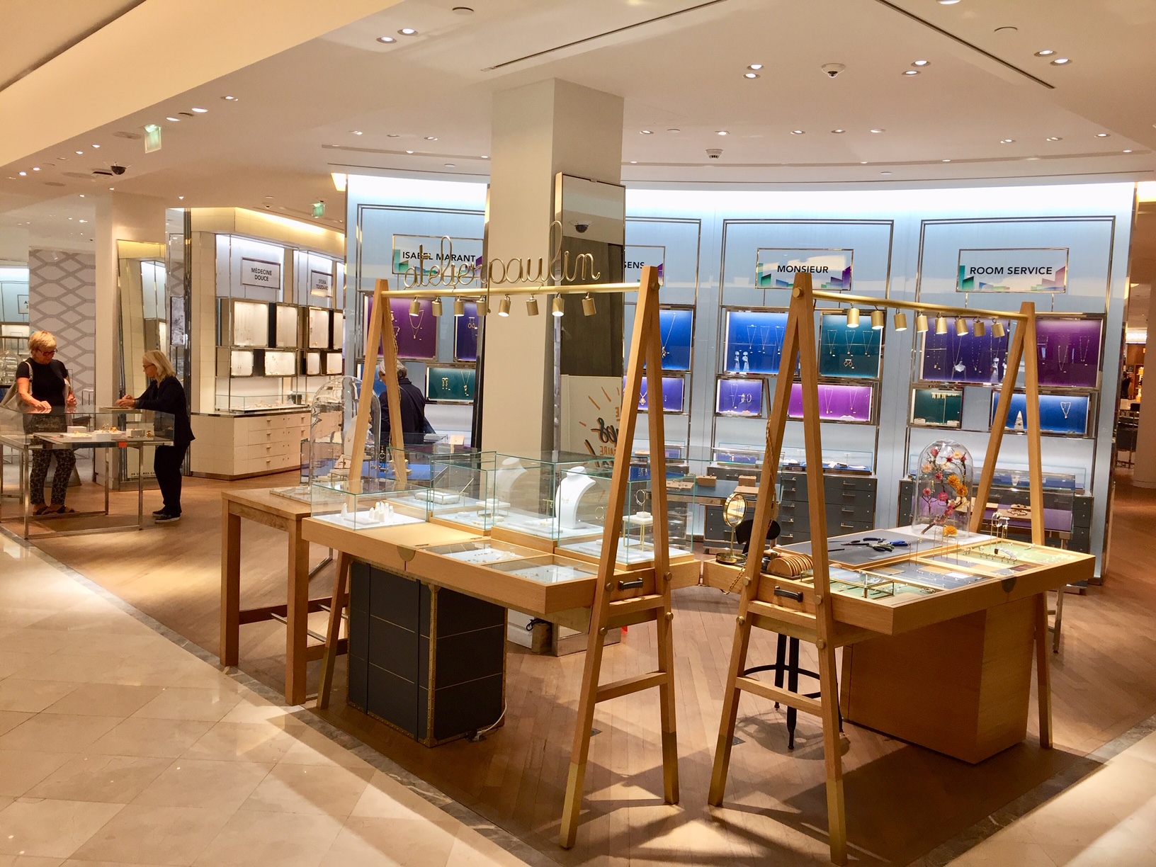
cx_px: 578
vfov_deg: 48.2
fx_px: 968
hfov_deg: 61.7
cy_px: 434
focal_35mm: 29
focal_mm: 4.15
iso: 50
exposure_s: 1/100
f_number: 2.2
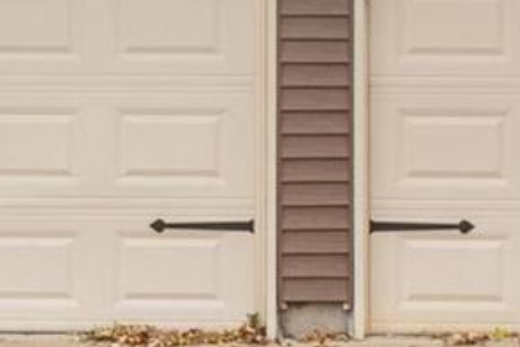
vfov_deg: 8.3
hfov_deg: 12.2
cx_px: -84
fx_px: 2383
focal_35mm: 165
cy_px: 32
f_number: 10
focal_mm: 15
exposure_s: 1/30
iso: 400
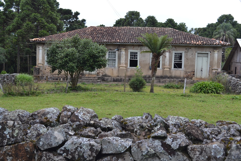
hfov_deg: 43.6
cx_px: 120
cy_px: 80
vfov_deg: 29.8
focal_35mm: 45
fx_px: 301
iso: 180
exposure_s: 1/125
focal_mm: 30
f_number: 5.6
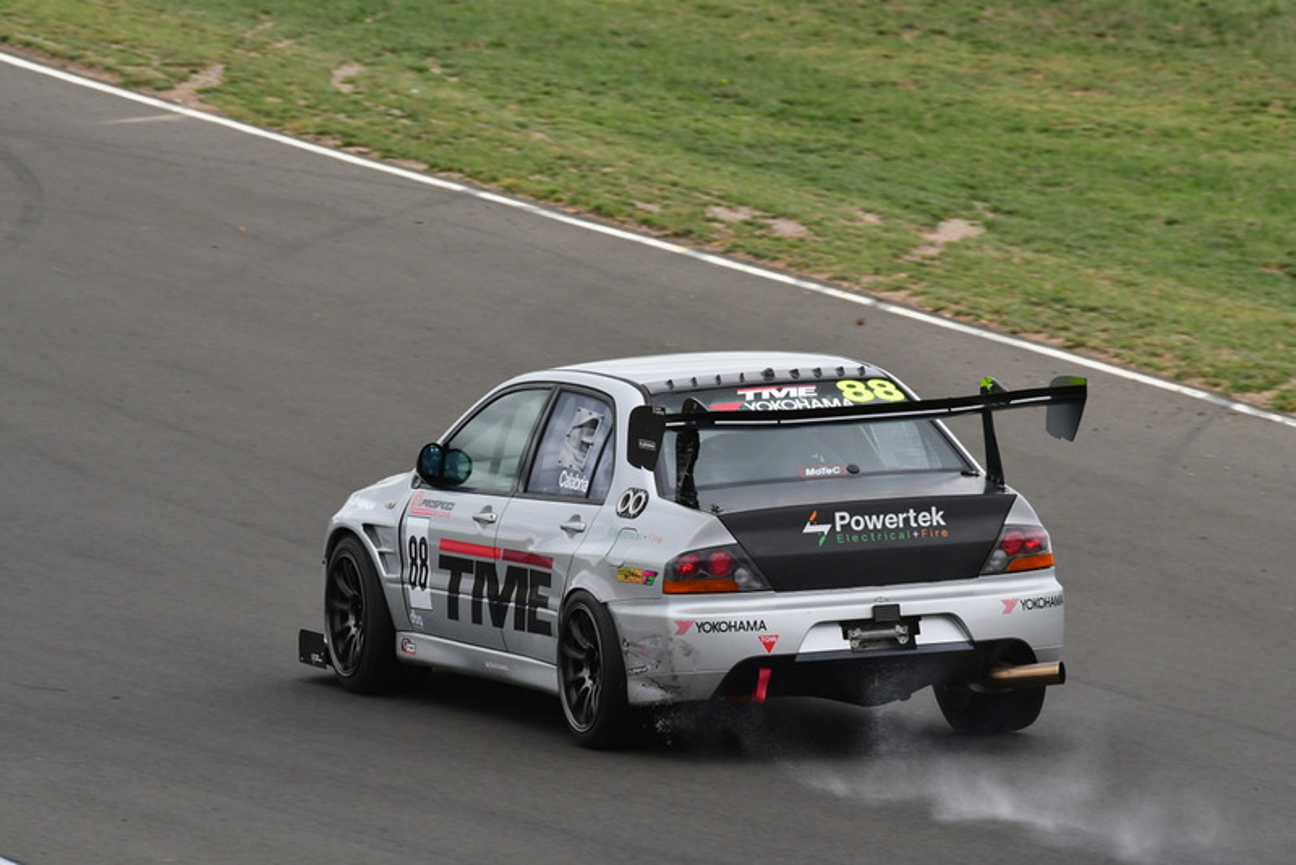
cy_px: 432
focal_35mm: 660
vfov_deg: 2.1
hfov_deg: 3.1
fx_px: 23767
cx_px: 648
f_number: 11
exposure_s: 1/640
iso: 800
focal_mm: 440
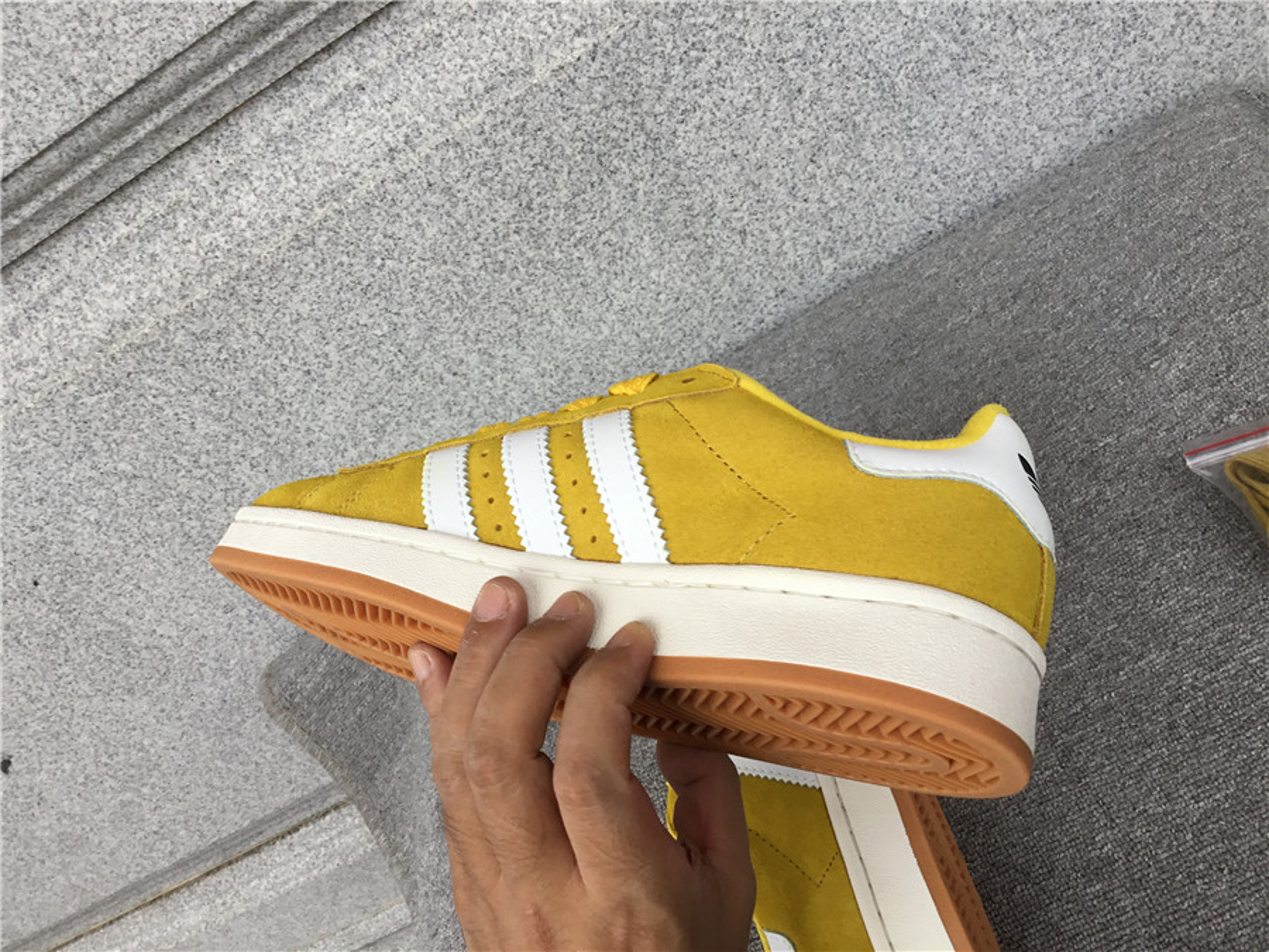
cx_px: 634
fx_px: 1136
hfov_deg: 58.4
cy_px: 476
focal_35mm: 31
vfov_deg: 45.4
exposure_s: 1/100
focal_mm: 3.3
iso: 25
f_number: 2.4
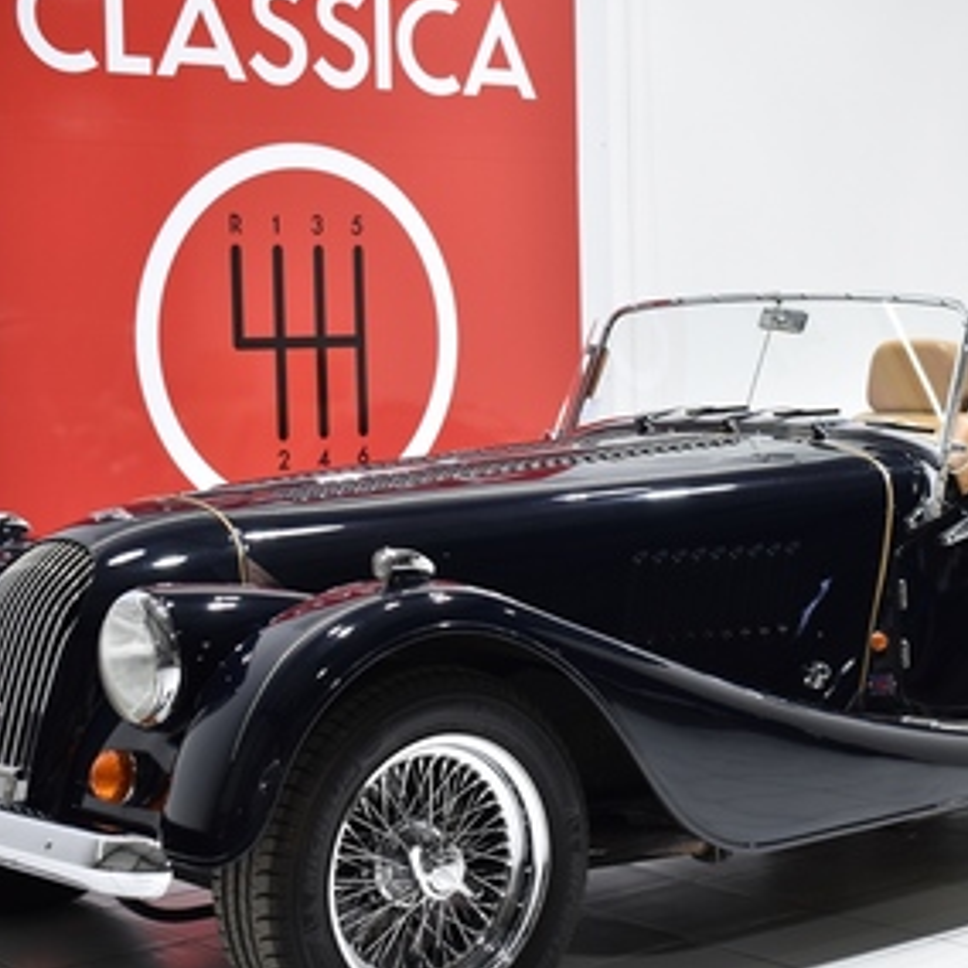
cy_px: 530
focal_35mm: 74
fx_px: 2341
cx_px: 624
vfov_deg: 23.4
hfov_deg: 23.3
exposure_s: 1/15
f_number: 4.2
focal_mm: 30
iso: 100
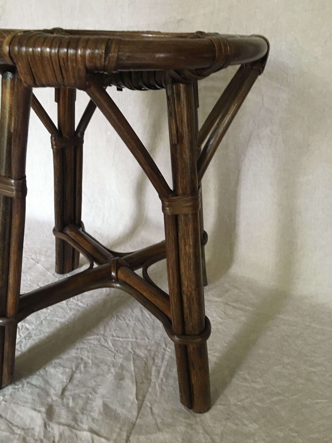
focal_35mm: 29
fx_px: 371
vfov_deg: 61.7
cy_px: 222
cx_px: 166
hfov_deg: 48.2
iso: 200
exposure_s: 1/17
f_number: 2.2
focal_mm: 4.15
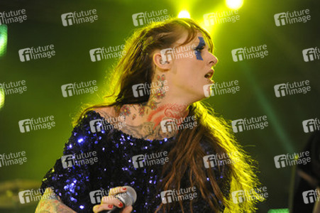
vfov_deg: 9.4
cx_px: 160
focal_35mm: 145
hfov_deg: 14.2
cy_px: 106
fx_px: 1288
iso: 2500
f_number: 5.6
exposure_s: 1/250
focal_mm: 145
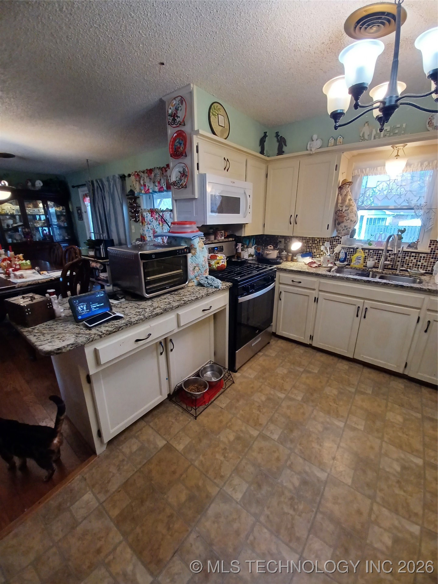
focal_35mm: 13
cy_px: 292
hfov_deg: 89.9
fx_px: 219
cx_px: 219
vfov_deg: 106.2
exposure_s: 1/60
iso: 125
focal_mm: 1.42
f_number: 2.2
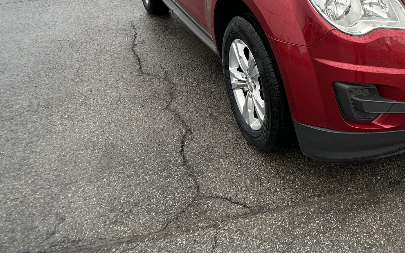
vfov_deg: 25.1
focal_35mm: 49
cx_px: 336
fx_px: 541
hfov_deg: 39.1
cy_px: 3
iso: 64
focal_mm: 5.7
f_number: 1.5
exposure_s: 1/121
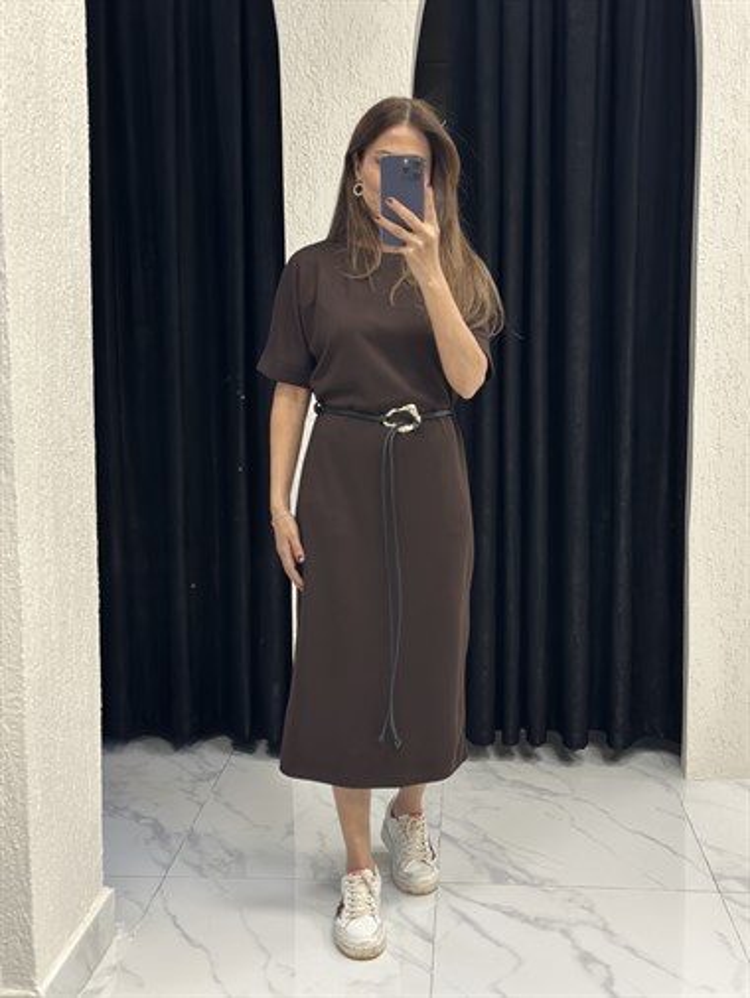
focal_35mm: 48
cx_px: 375
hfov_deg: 30.3
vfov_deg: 39.6
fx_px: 1385
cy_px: 499
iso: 80
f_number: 1.78
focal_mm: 6.86
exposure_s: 1/50
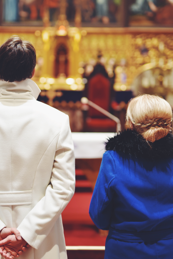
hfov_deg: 18.9
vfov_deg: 28.0
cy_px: 113
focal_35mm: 72
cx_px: 69
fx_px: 518
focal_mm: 50
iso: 800
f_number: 1.4
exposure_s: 1/60
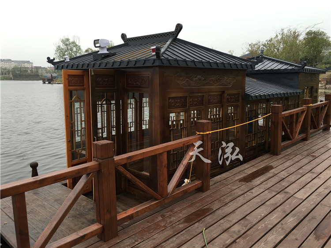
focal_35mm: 29
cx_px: 166
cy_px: 124
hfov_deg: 61.7
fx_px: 277
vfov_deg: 48.2
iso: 25
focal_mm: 4.15
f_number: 2.2
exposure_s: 1/100
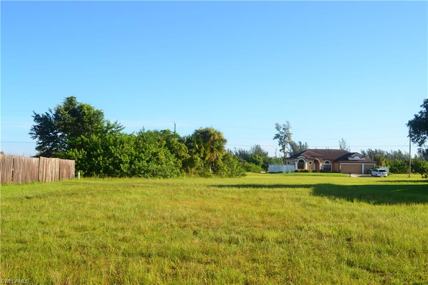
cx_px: 214
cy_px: 142
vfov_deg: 34.2
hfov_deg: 49.6
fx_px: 463
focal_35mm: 39
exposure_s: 1/200
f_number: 10
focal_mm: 26
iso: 400
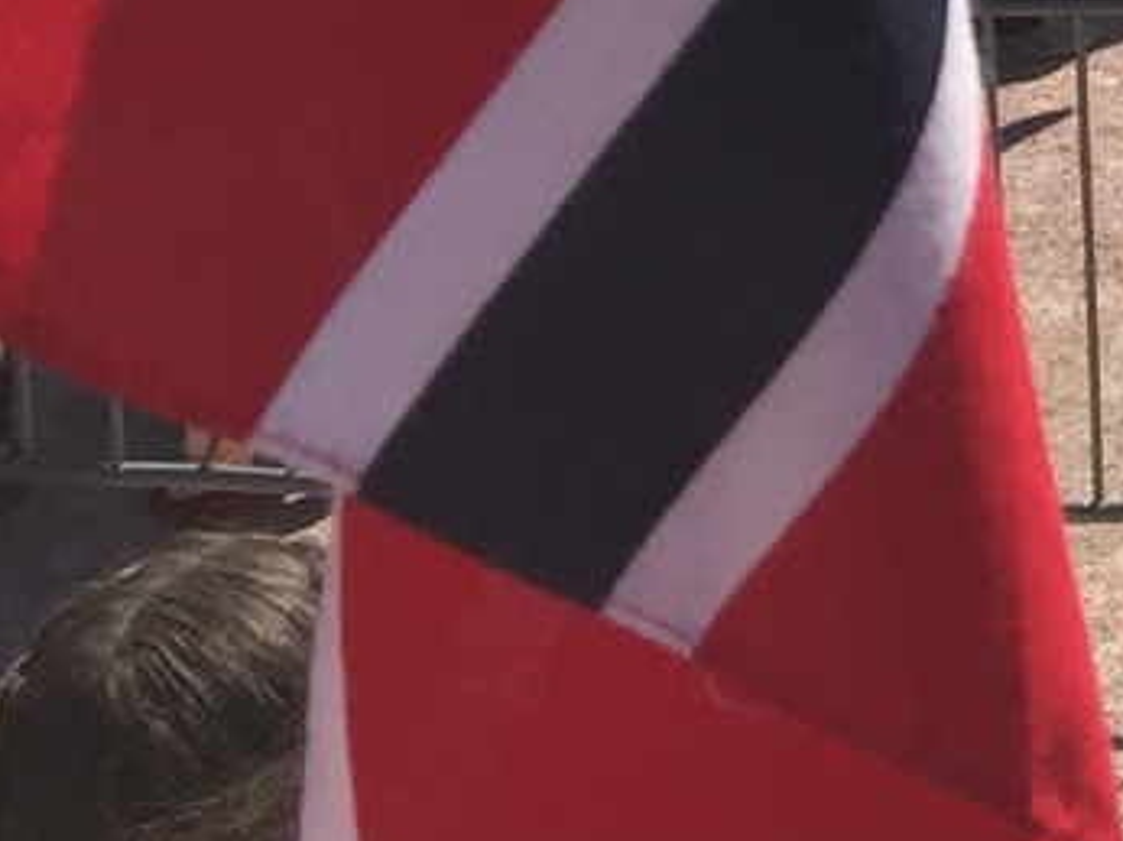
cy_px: -1146
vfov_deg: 8.5
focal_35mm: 161
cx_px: 2746
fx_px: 5219
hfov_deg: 10.5
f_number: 2.2
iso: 32
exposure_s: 1/2475
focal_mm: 4.15
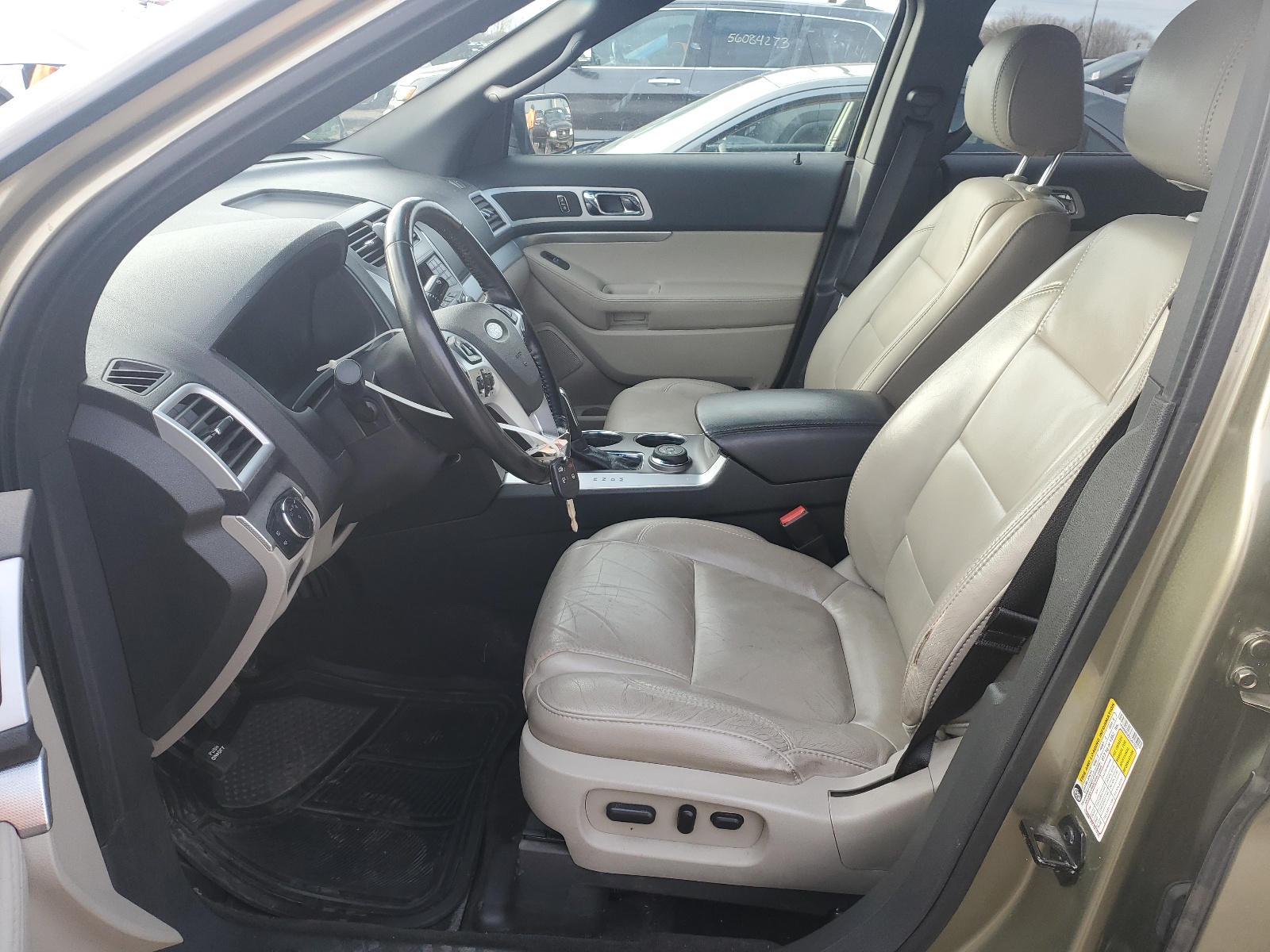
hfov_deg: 67.3
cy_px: 476
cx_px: 635
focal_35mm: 26
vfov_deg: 53.1
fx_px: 954
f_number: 1.5
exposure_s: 1/222
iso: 50
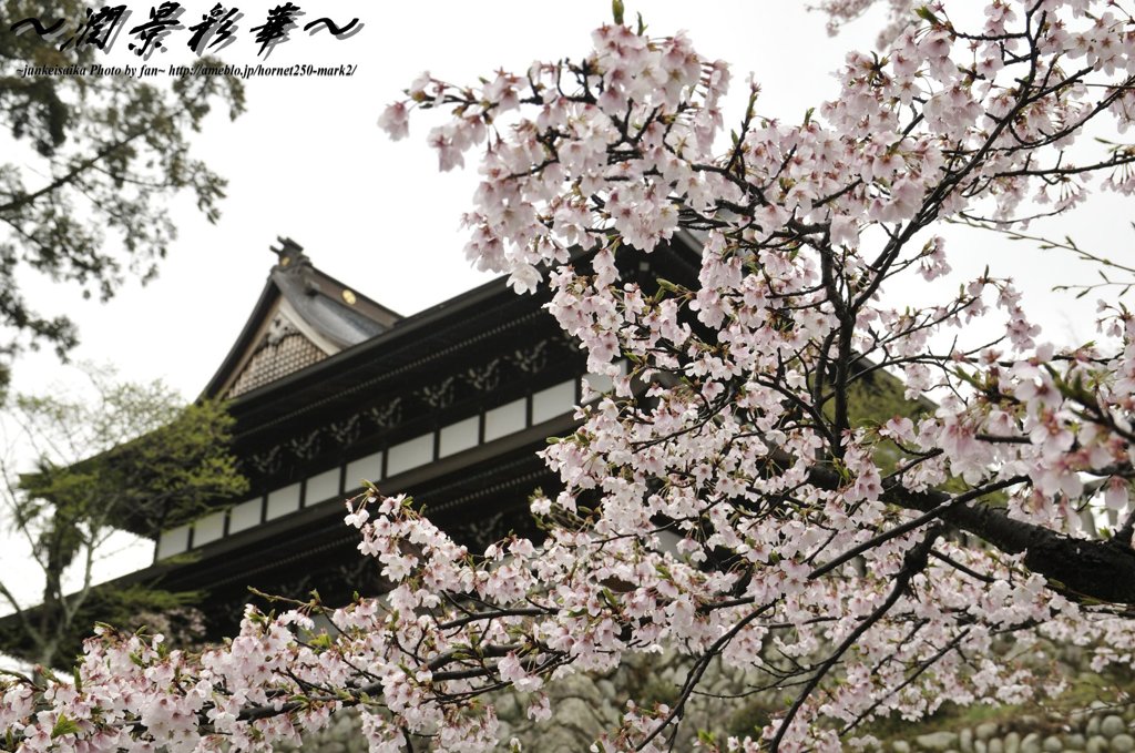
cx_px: 568
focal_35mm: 57
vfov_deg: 23.7
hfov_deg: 35.1
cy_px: 376
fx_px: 1794
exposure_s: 1/160
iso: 200
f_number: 8
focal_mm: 38
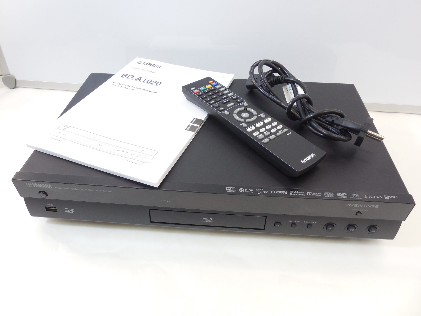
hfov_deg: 67.3
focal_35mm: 26
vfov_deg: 53.1
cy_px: 158
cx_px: 210
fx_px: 316
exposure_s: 1/30
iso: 200
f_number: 3.5
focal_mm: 4.6
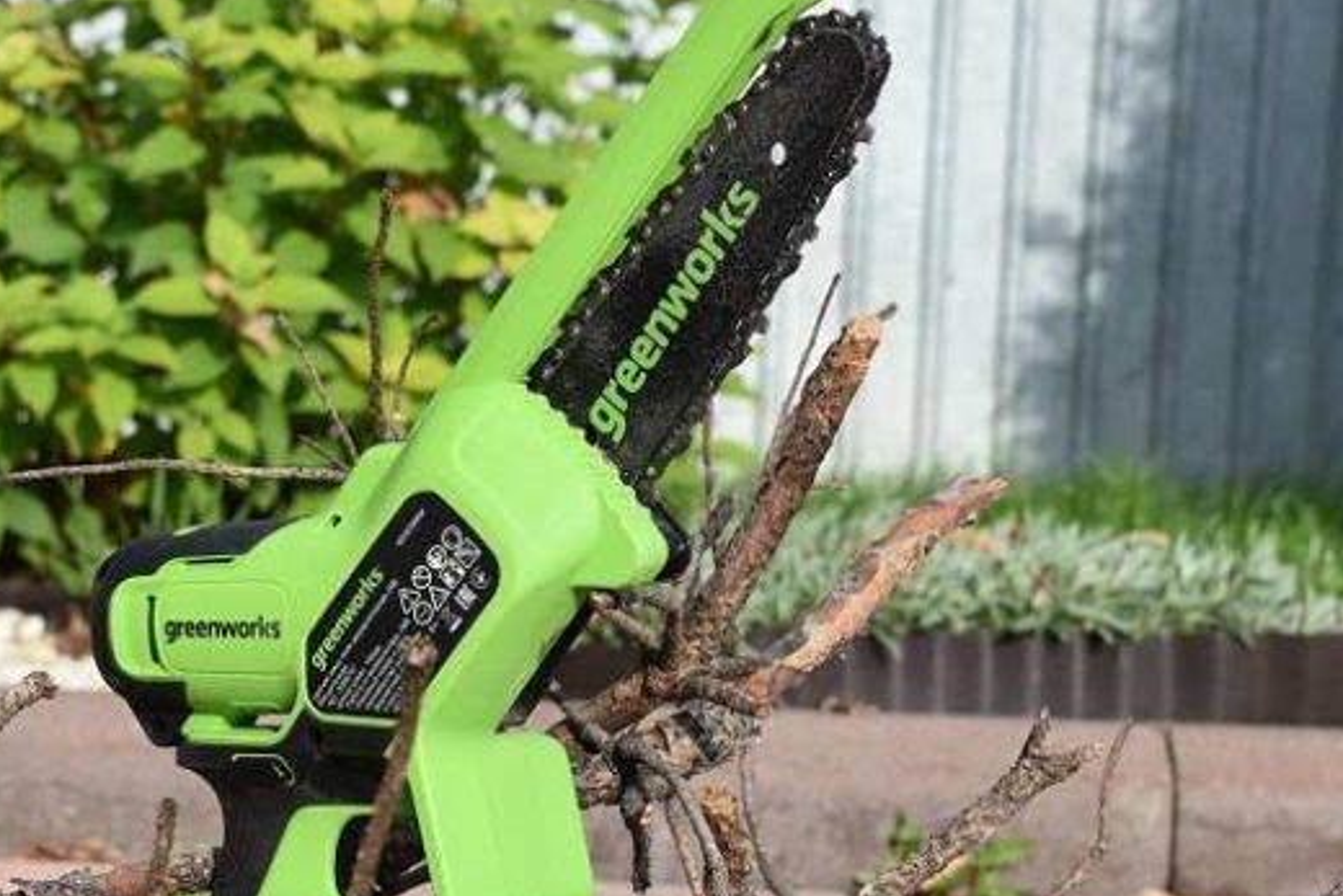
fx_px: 4702
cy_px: 772
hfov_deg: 16.2
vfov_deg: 10.8
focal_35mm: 126
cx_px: 424
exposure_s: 1/320
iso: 200
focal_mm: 56
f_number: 9
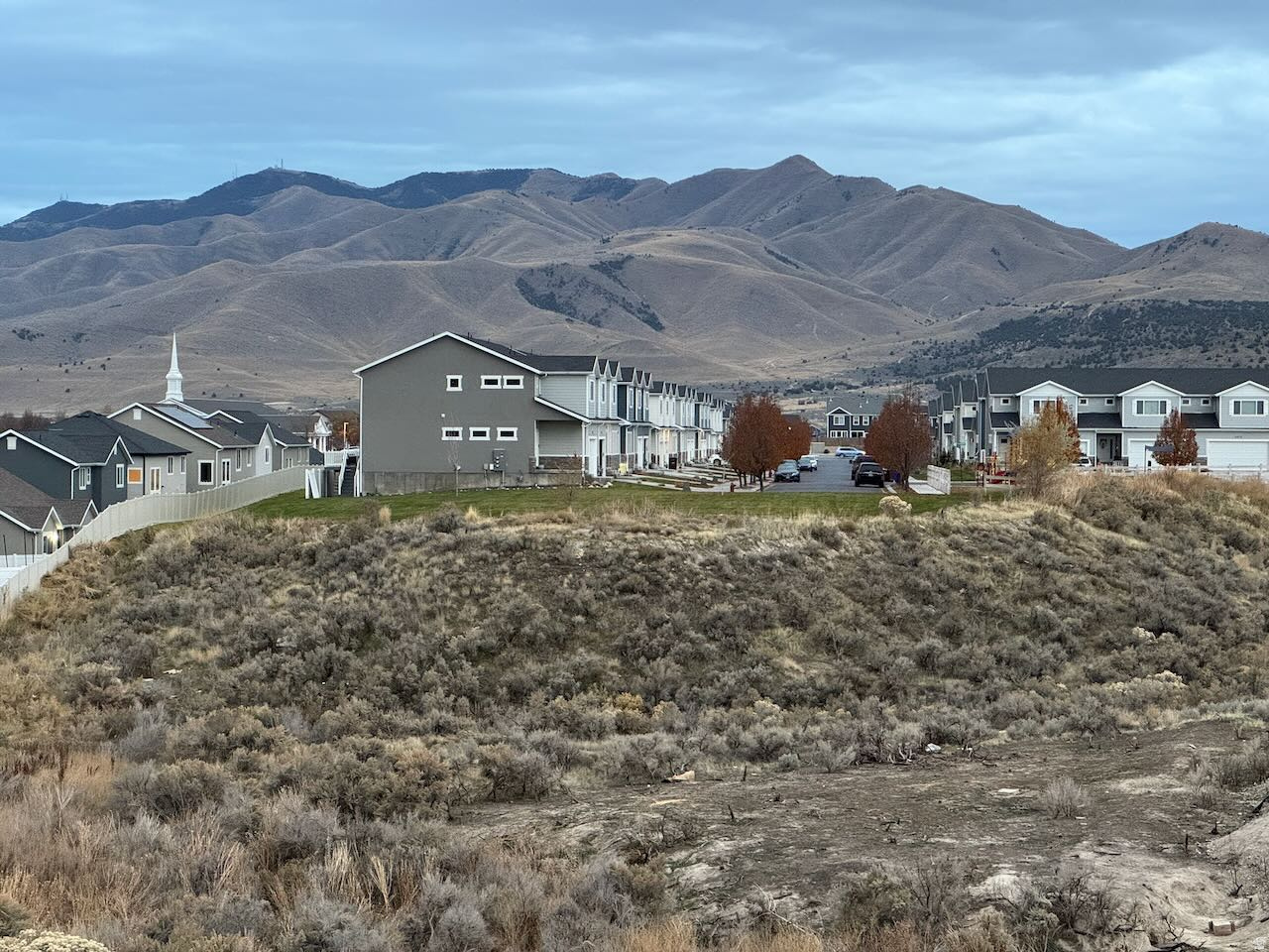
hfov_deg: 25.3
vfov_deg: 19.1
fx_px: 2823
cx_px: 634
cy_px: 476
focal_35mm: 77
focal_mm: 9
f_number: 2.8
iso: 400
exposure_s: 1/60
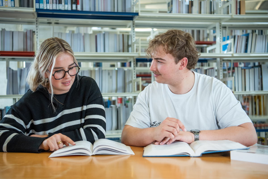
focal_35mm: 48
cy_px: 90
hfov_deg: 41.1
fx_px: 357
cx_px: 134
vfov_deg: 28.1
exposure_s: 1/400
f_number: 3.2
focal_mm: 48
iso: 1600
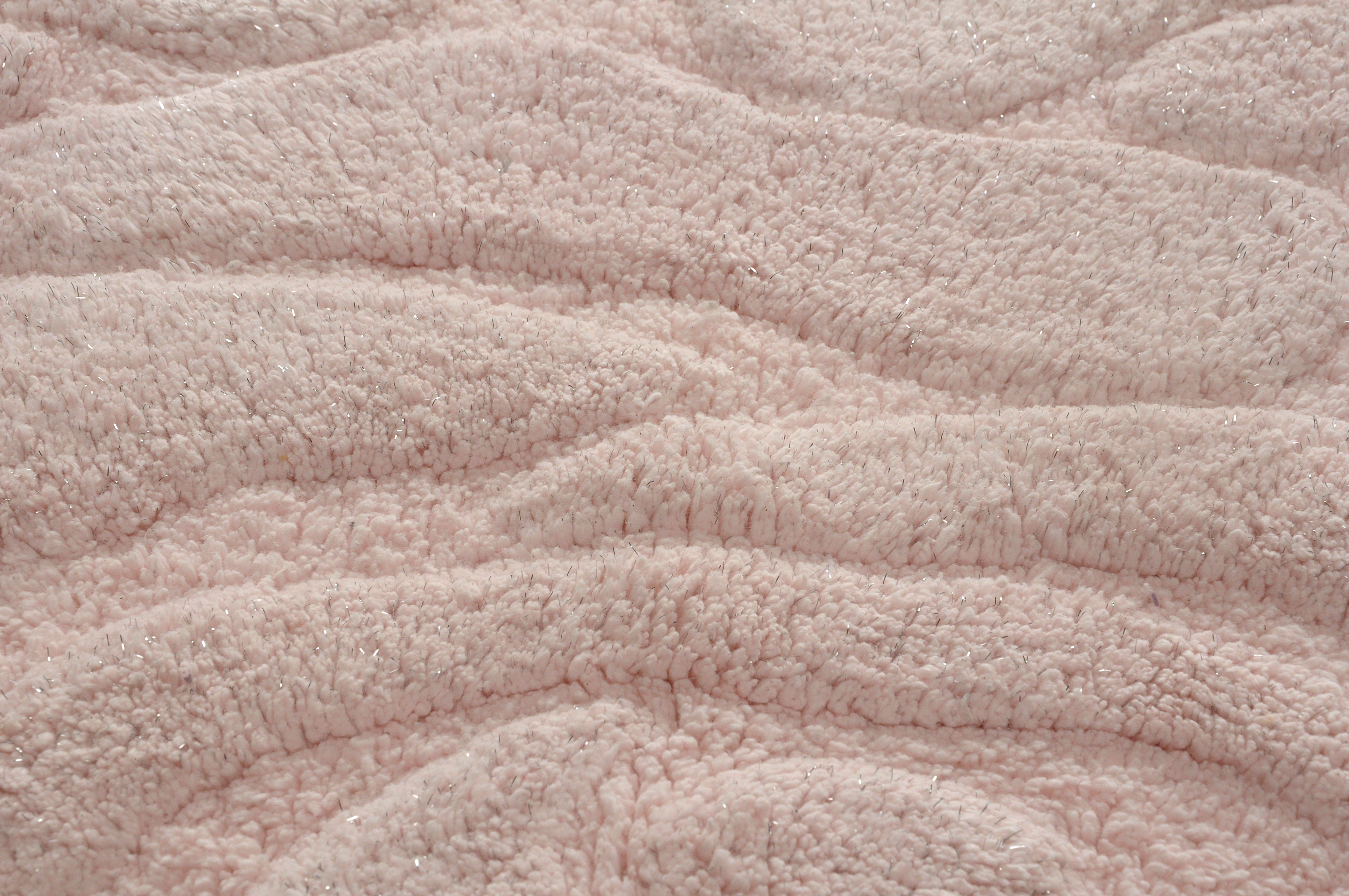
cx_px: 674
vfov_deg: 12.1
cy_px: 448
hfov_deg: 18.2
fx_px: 4210
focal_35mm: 112
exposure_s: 1/125
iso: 200
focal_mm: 75
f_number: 18
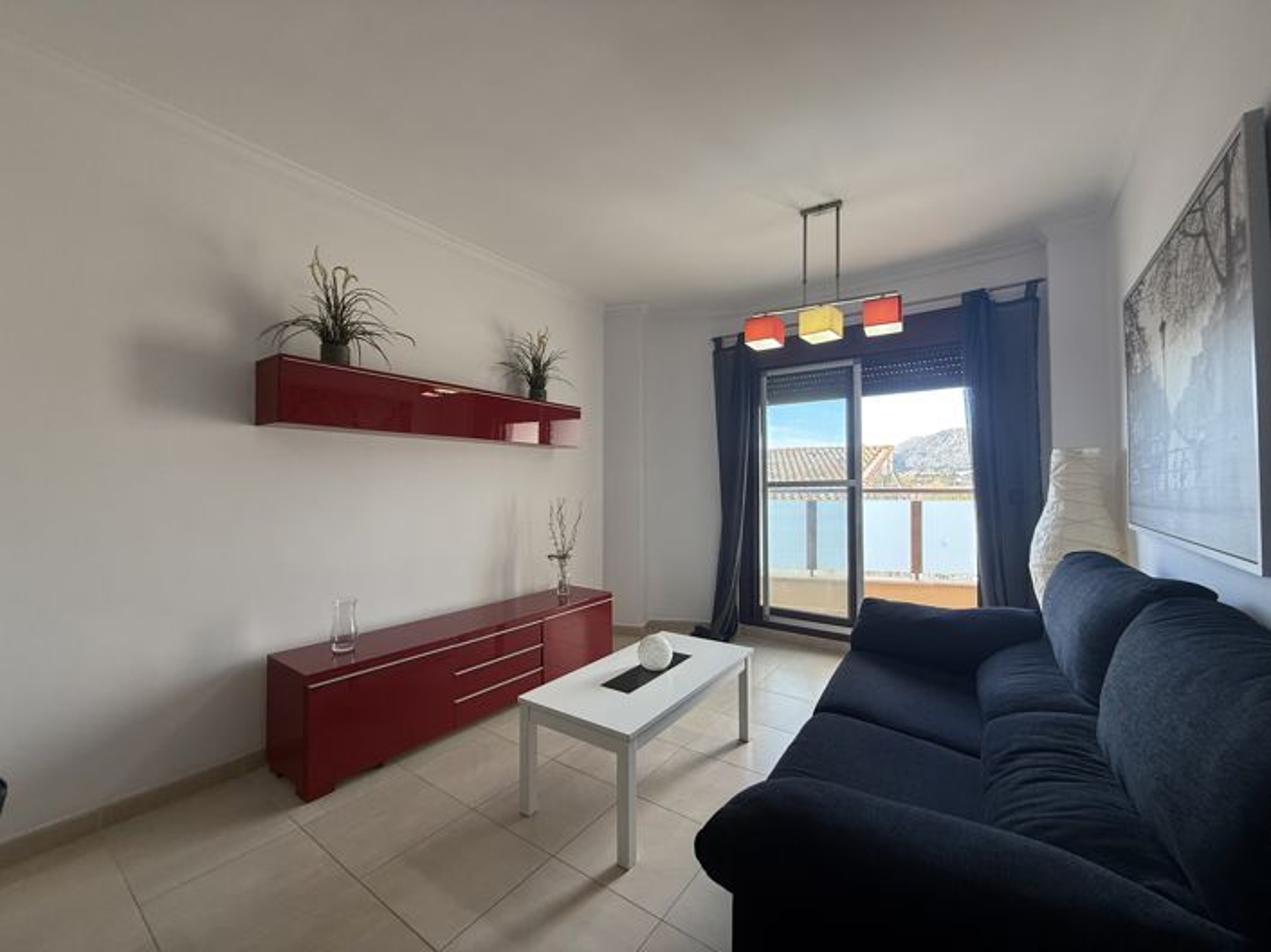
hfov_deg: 102.1
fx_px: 514
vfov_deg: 85.6
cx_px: 636
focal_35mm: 14
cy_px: 476
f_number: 2.2
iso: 125
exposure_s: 1/100
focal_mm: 2.22
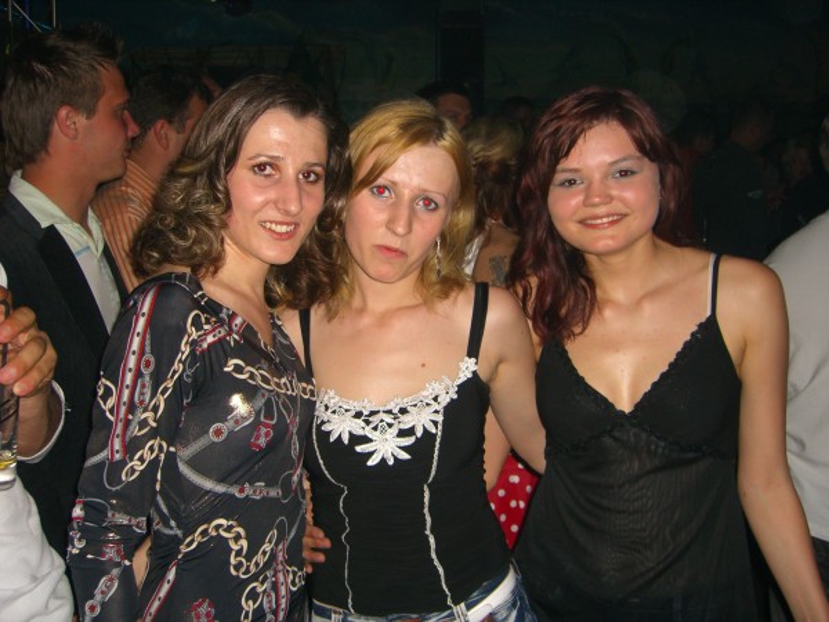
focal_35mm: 38
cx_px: 414
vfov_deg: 37.7
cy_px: 311
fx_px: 910
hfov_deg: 49.0
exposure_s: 1/60
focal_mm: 7.9
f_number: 2.8
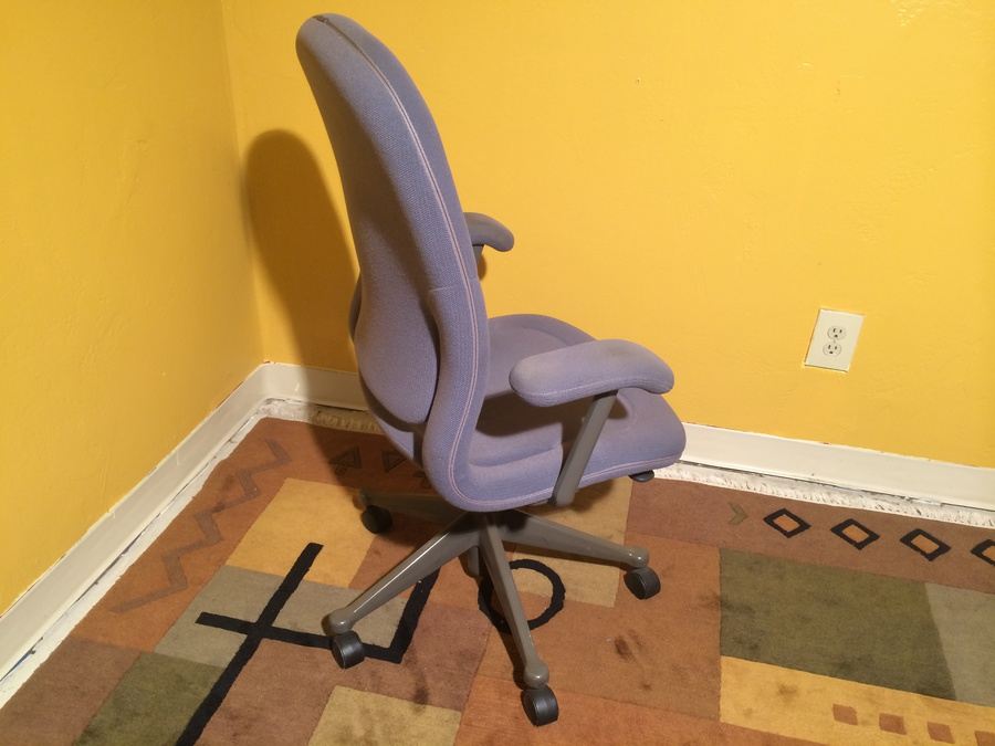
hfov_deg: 60.0
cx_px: 498
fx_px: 862
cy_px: 373
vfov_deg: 46.8
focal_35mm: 30
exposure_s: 1/30
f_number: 2.2
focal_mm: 4.12
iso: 80
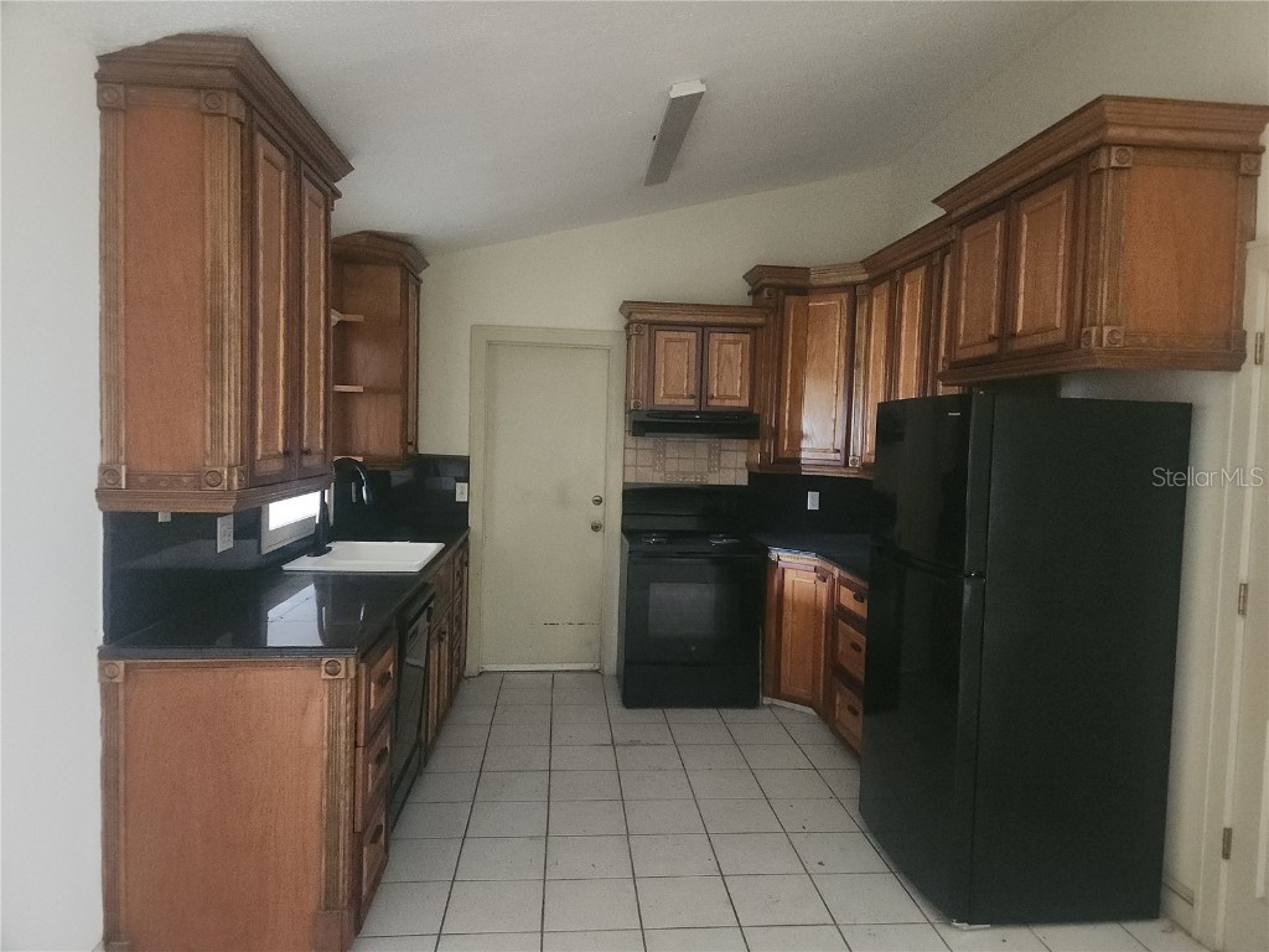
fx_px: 843
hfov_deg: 73.9
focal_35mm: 23
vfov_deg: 58.9
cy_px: 476
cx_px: 634
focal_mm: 5.4
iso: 800
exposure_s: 1/24
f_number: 1.8
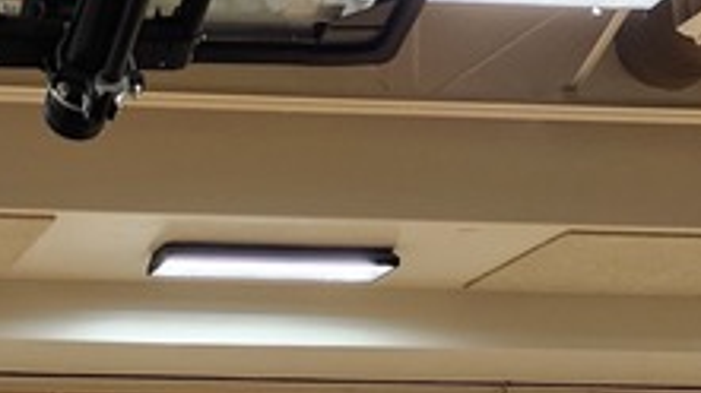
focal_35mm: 116
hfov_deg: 17.2
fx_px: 2155
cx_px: -241
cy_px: 830
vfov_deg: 9.6
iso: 320
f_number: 1.8
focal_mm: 6.4
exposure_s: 1/120
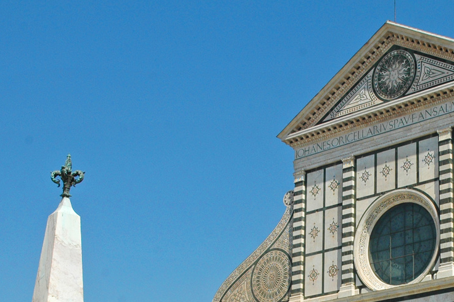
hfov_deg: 23.2
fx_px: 1085
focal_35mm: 86
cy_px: 314
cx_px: 376
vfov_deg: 15.5
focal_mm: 25
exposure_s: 1/400
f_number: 10
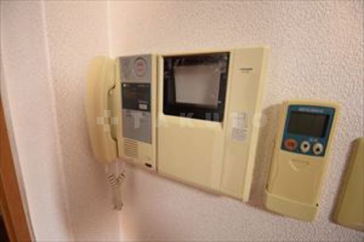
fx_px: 152
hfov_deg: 100.4
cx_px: 182
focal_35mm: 15
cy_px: 121
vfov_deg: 77.3
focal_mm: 10
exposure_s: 1/30
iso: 1600
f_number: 4
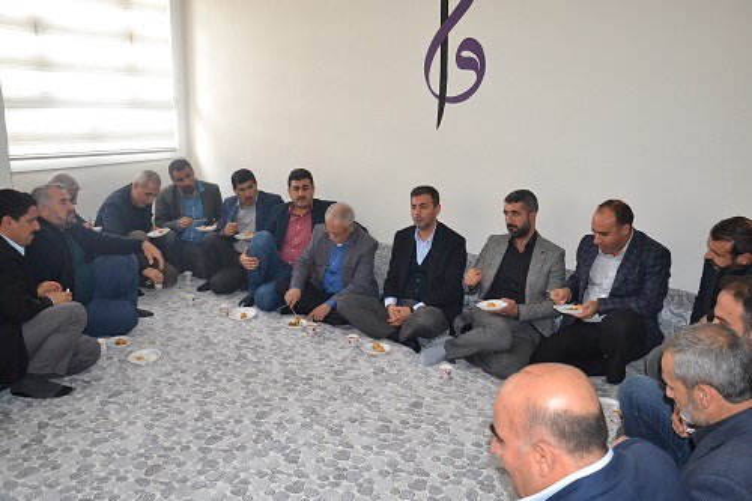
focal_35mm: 32
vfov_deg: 41.7
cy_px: 250
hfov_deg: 59.5
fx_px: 658
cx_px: 376
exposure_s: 1/60
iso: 720
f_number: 3.8
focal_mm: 21
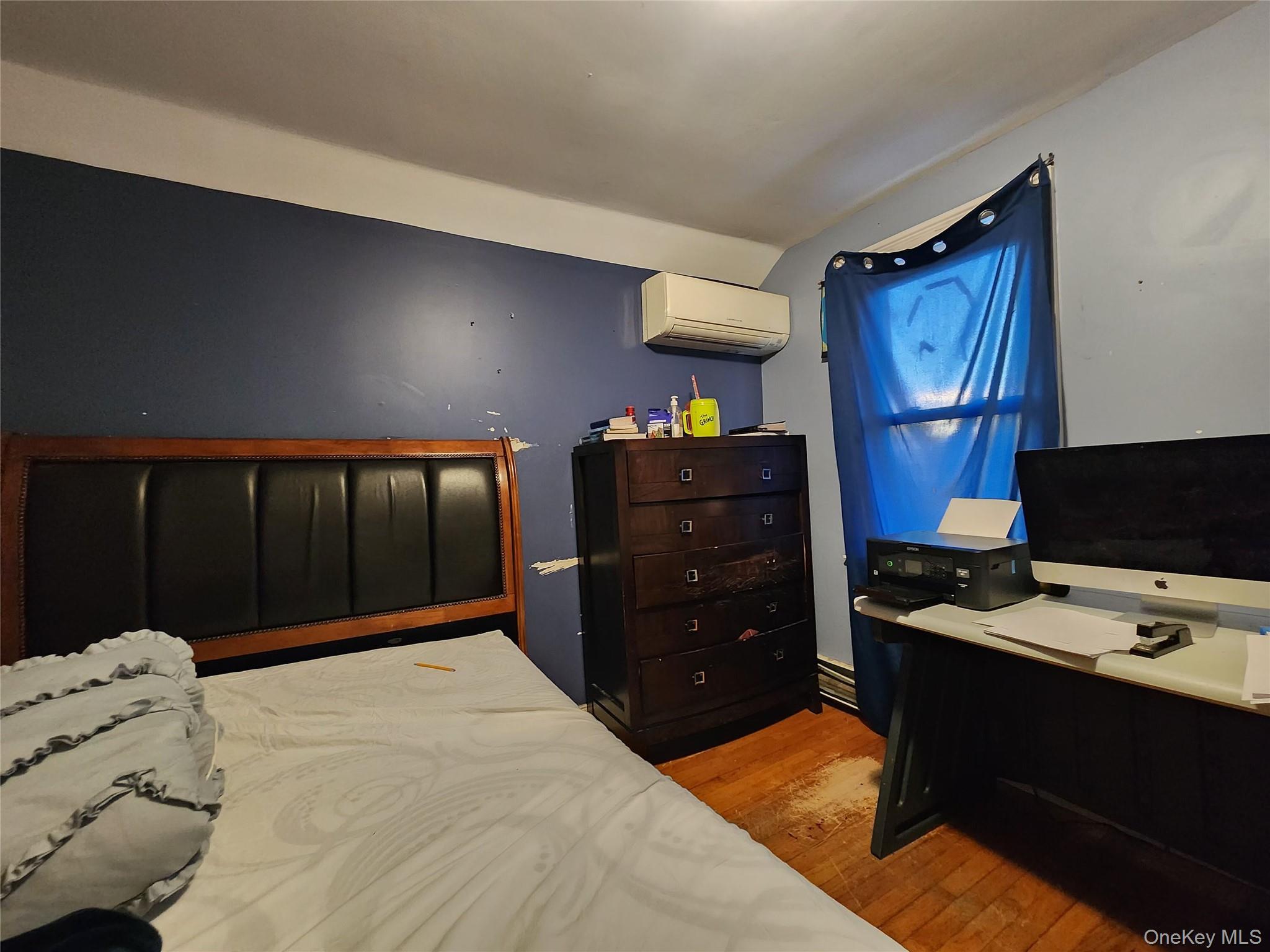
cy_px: 476
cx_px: 635
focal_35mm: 13
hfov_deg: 106.2
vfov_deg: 89.9
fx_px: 477
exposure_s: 1/24
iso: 800
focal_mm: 2.2
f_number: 2.2
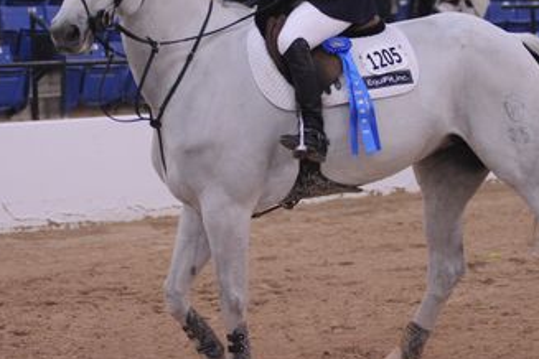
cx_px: 237
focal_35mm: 137
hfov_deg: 15.0
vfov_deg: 10.0
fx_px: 2051
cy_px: 99
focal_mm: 70
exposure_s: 1/400
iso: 5000
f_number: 2.8
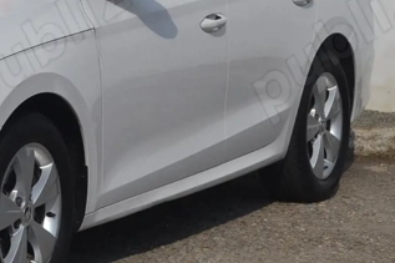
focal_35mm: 208
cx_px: -54
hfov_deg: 9.8
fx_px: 2281
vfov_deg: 6.6
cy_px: -20
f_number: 10
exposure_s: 1/400
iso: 100
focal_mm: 44
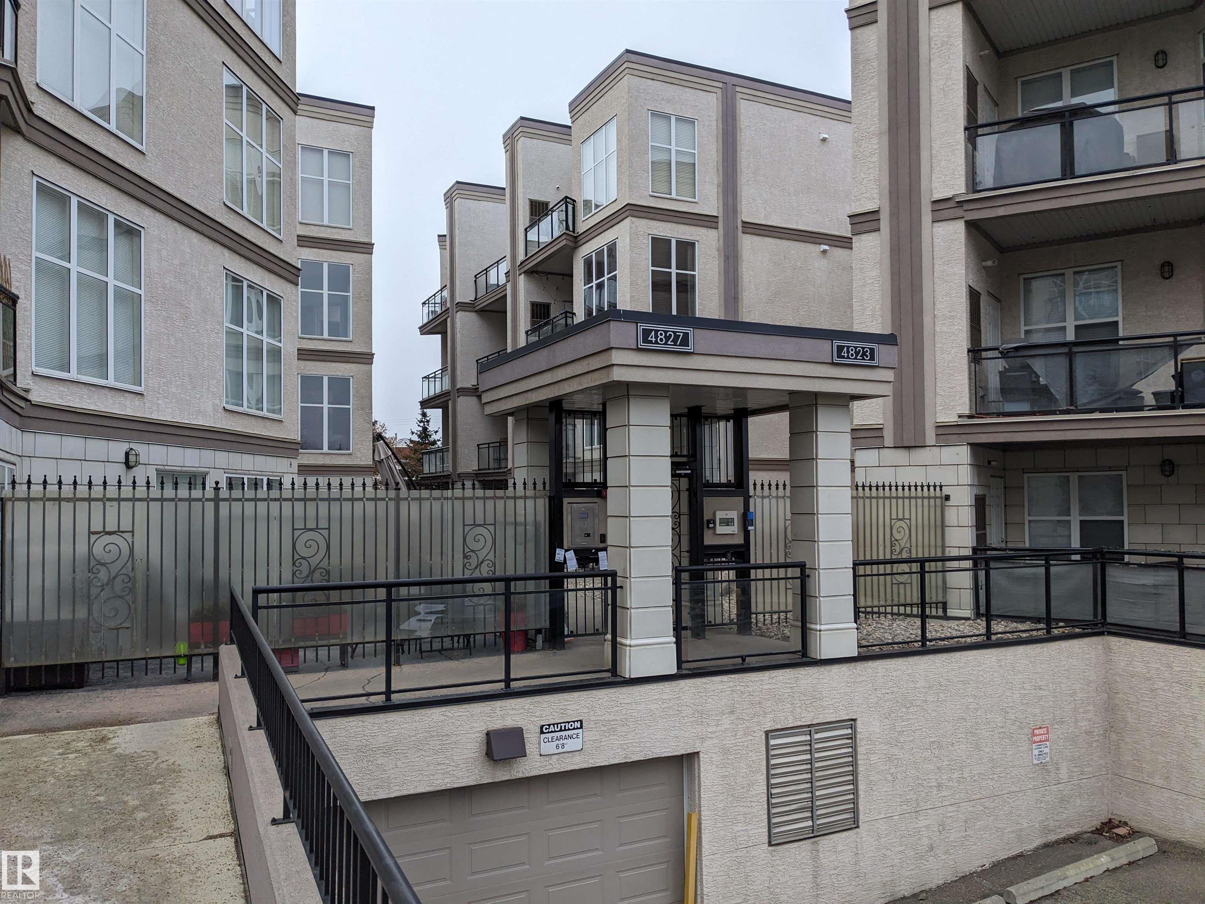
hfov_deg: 65.3
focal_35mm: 27
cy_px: 452
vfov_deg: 51.4
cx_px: 602
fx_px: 940
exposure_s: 1/755
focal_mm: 4.38
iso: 61
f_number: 1.73
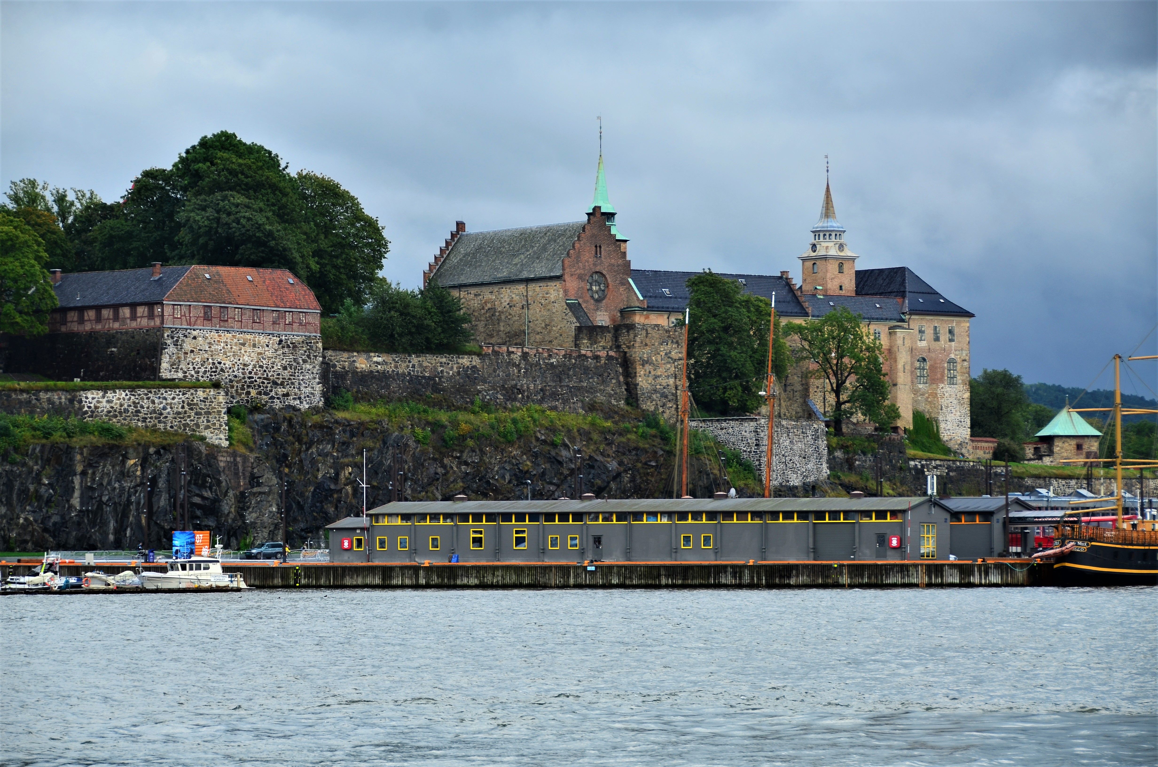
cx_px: 579
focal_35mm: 123
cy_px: 384
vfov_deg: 11.1
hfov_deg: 16.7
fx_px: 3948
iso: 100
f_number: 5
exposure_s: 1/250
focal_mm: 82
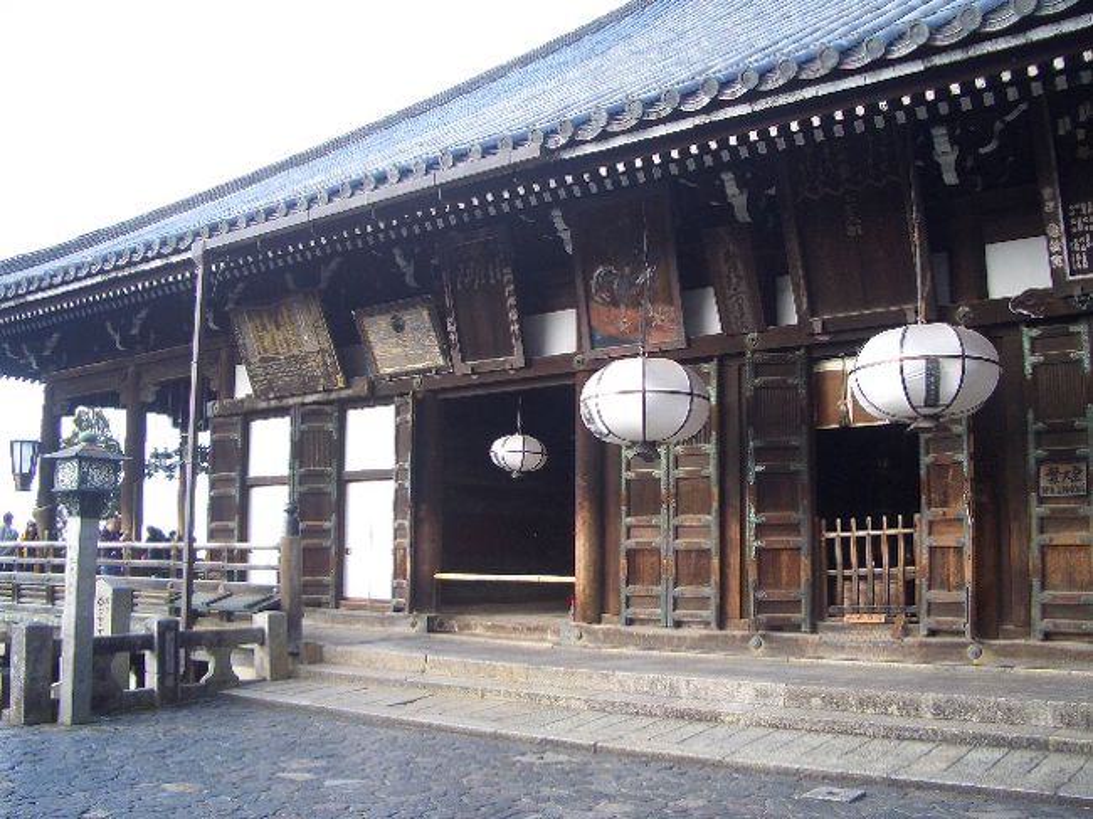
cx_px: 546
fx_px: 1105
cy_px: 410
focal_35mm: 35
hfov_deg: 52.6
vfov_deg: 40.7
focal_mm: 5.8
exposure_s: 1/80
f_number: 2.6
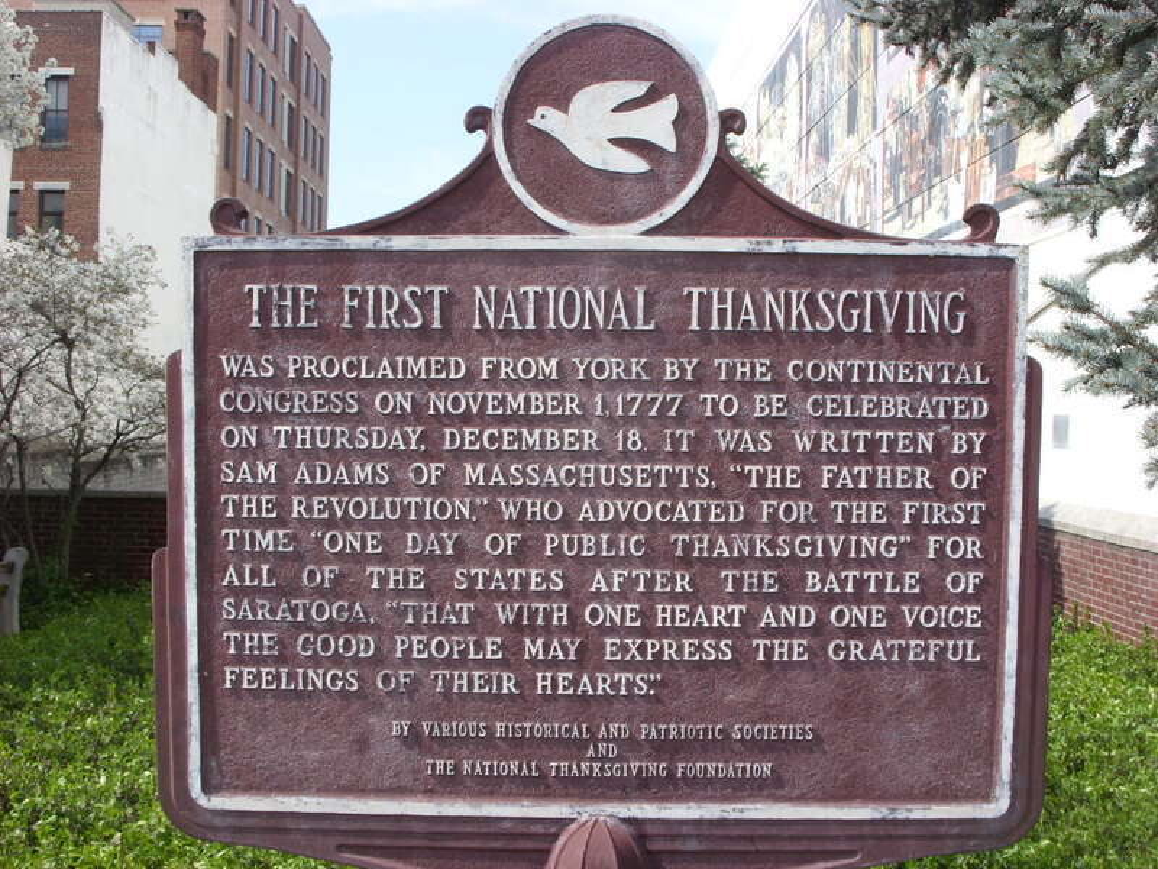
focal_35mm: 56
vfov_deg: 26.1
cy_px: 434
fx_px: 1873
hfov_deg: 34.3
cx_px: 579
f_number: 5.3
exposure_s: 1/272
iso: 50
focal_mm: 9.3
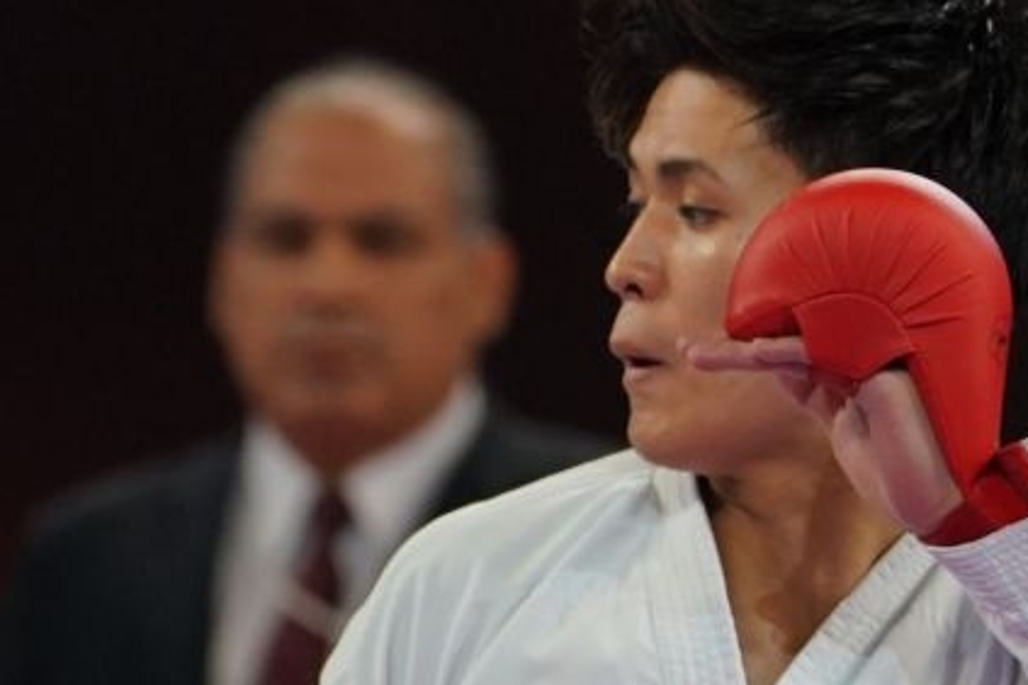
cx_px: -228
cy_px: 1062
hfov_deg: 2.4
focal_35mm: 852
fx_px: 24327
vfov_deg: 1.6
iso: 1250
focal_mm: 200
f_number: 2.8
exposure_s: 1/1000
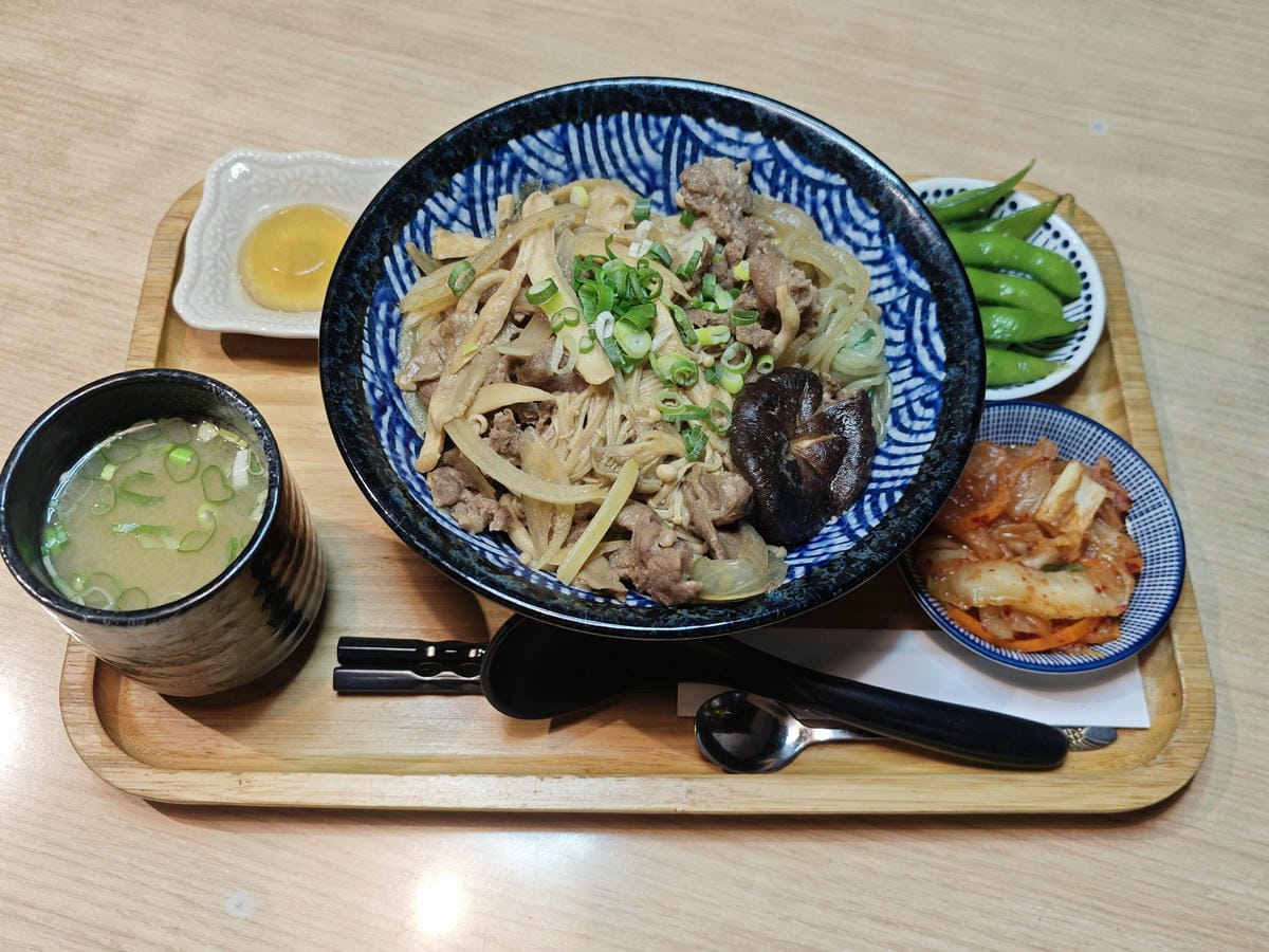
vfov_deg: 46.8
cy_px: 476
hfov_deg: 60.0
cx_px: 634
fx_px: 1100
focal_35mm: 30
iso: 250
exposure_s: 1/60
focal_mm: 8.72
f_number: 2
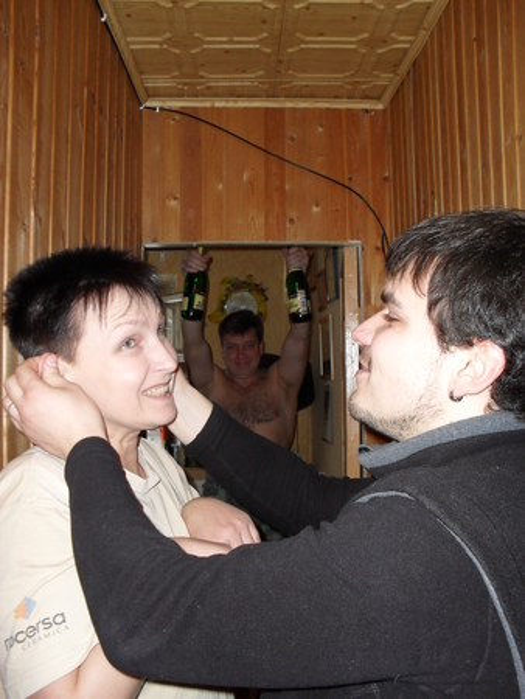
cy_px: 350
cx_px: 262
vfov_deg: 52.6
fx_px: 707
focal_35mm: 35
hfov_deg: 40.7
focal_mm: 6.3
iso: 200
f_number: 3.2
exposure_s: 1/45
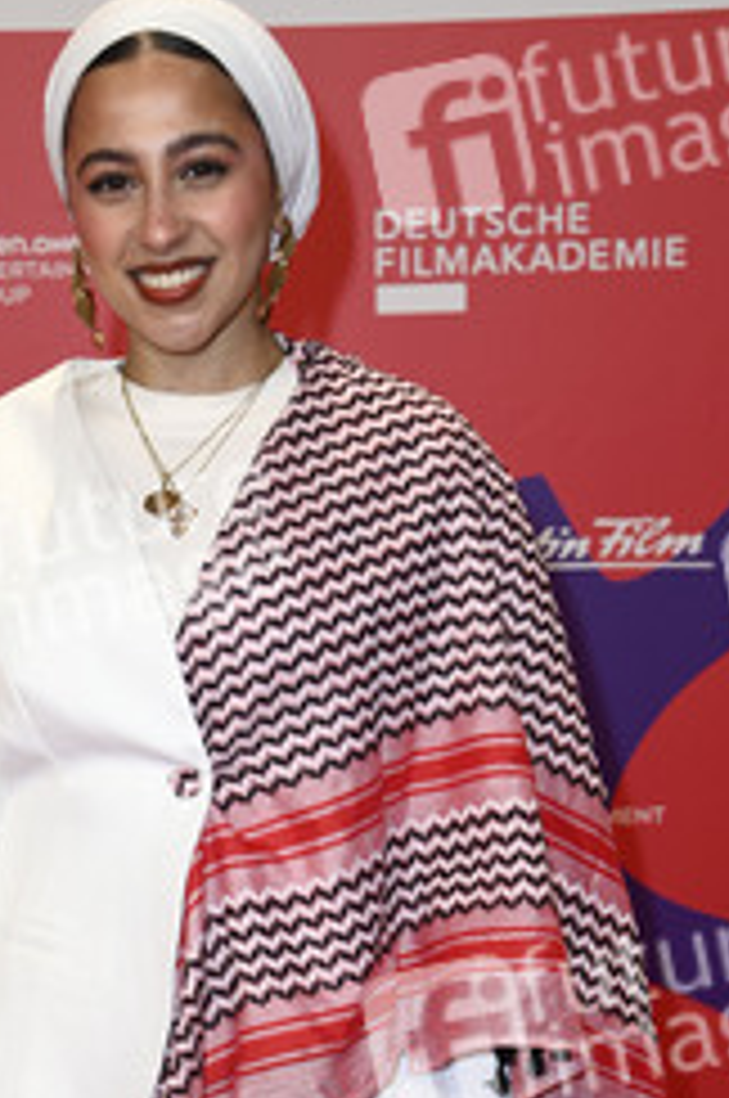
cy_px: 796
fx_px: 3594
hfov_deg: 11.6
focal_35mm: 118
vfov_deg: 17.3
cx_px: 184
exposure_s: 1/250
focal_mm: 72
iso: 640
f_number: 5.6
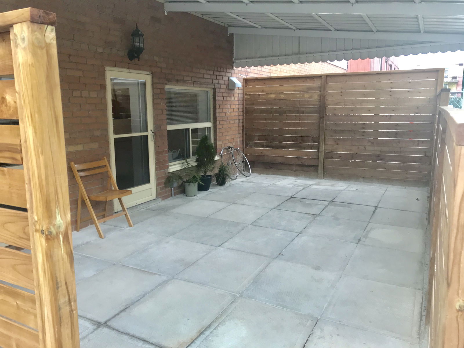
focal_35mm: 28
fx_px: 375
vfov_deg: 49.7
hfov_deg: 63.4
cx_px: 232
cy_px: 174
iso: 32
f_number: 1.8
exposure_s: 1/120
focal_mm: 3.99
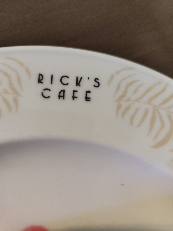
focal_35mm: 23
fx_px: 153
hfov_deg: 58.9
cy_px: 116
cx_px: 86
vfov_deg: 73.9
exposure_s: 1/50
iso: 640
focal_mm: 6.19
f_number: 1.65
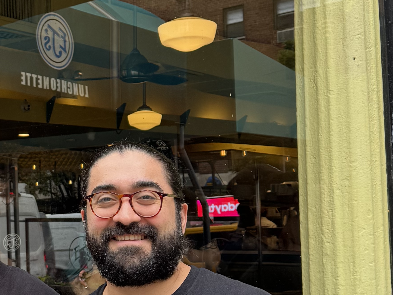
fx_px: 885
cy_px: 154
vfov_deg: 18.9
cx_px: -33
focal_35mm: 78
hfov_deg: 23.6
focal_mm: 6.76
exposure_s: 1/215
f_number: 1.78
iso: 64
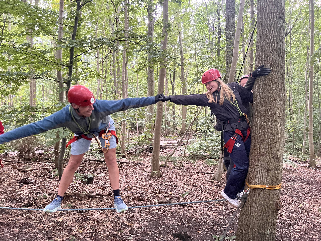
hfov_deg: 67.3
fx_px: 241
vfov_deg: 53.1
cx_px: 160
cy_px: 120
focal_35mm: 26
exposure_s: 1/40
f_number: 1.5
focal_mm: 5.7
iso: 640
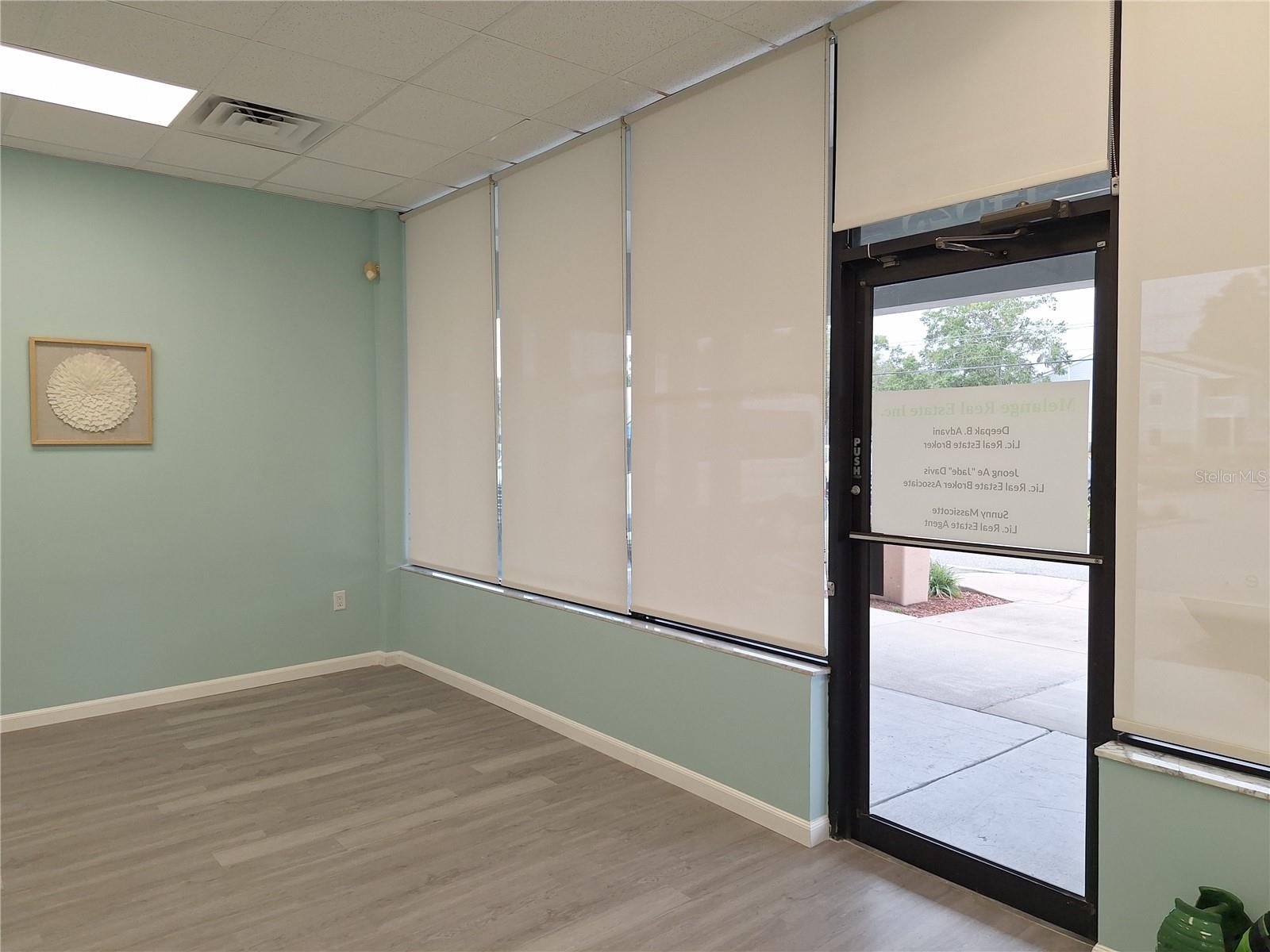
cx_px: 635
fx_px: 844
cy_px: 476
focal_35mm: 23
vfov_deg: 58.9
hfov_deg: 73.9
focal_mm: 5.54
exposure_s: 1/200
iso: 25
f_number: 1.8
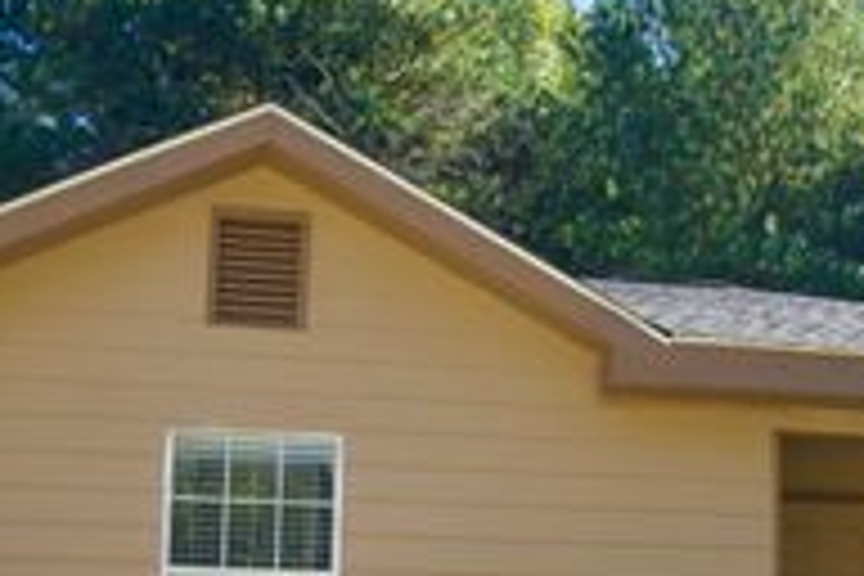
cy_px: 502
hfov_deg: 27.2
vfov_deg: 18.4
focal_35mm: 73
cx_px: 688
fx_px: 1752
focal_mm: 28
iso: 100
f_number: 5
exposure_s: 1/250
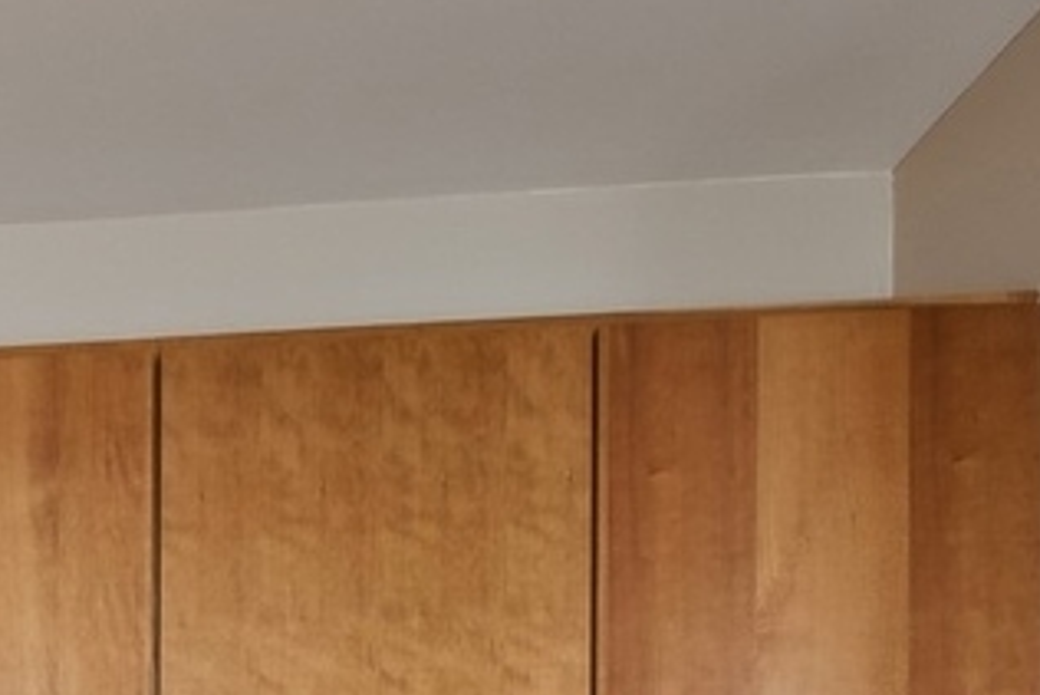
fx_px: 2514
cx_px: -683
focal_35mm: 87
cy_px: 1518
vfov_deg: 13.0
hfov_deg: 19.2
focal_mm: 17
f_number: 8
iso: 400
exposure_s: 1/30
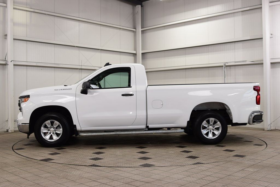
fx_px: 315
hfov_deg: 47.9
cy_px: 94
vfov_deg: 33.0
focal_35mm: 40
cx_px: 140
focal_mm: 27
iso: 400
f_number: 7.1
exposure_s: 1/30
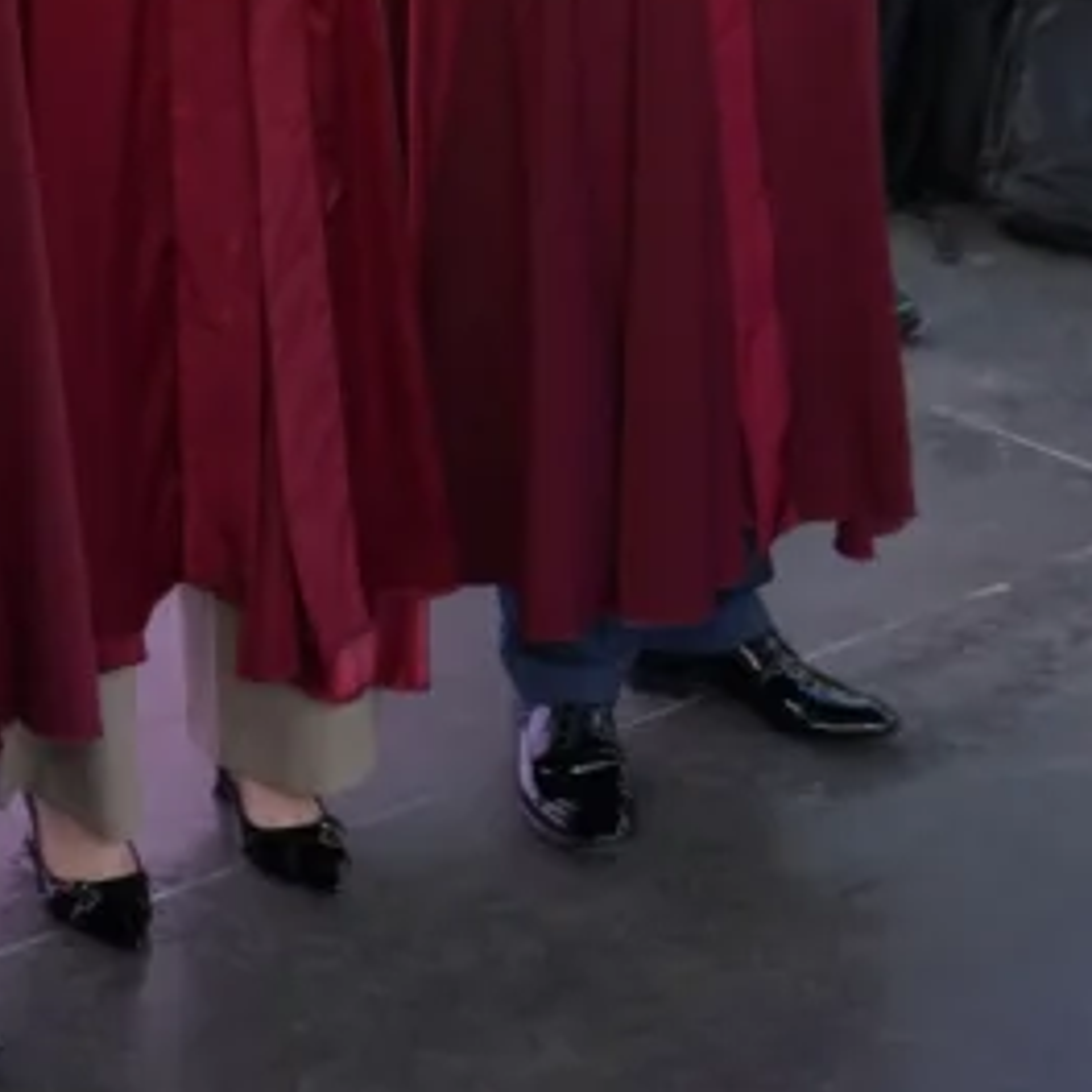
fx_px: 3533
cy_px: -304
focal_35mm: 99
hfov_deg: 17.5
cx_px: 302
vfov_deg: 16.6
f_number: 4
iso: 160
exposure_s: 1/160
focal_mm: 30
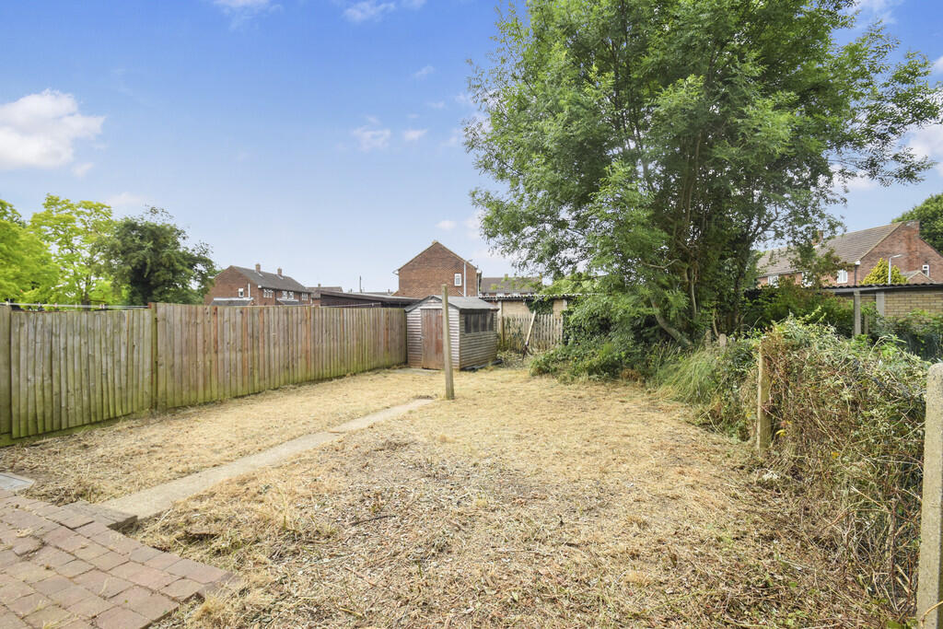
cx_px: 472
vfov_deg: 77.3
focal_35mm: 15
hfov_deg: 100.4
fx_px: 393
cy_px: 314
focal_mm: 10
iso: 200
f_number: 7.1
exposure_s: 1/250
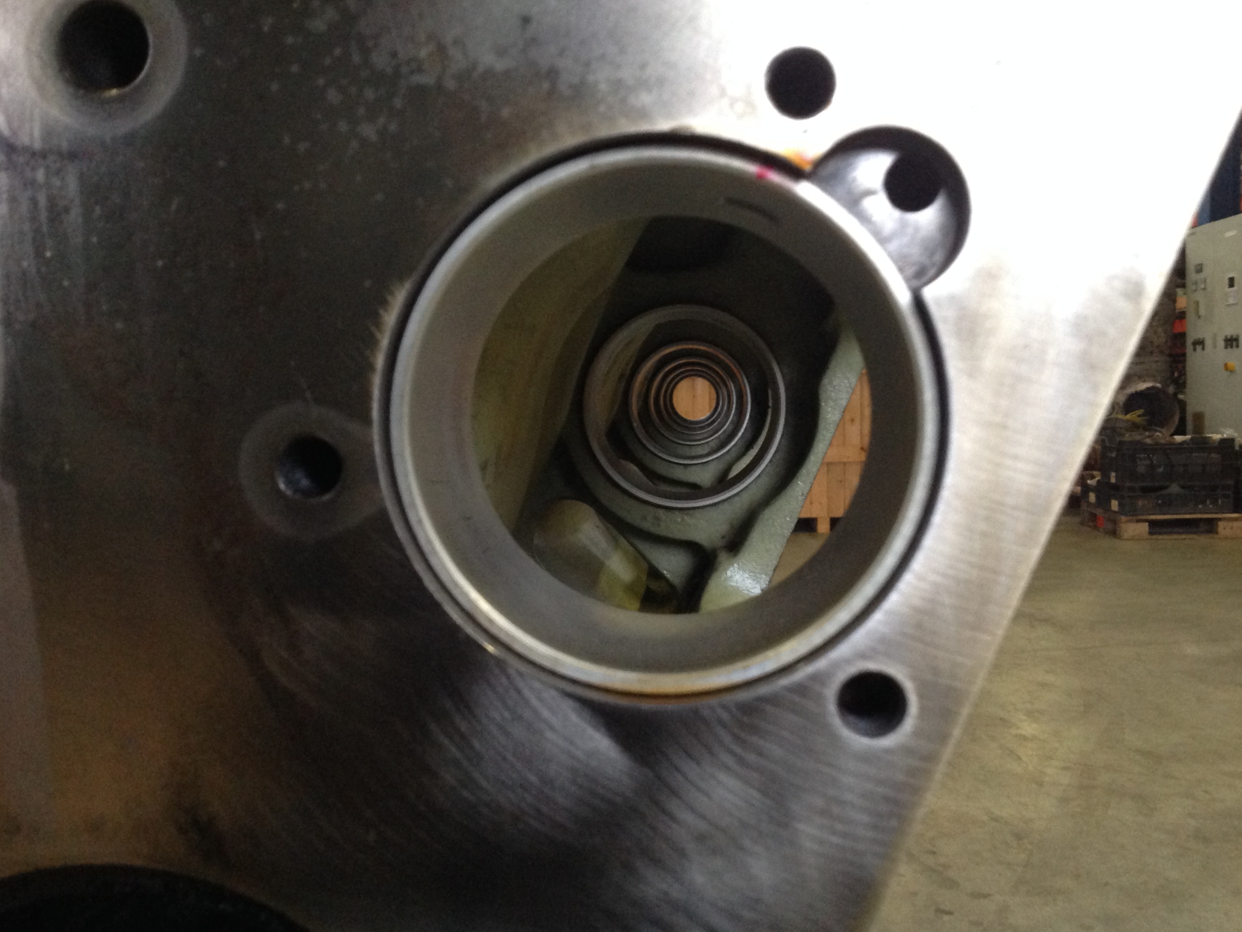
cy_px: 472
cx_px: 634
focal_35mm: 36
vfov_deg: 39.7
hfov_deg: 51.4
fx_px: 1292
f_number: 2.4
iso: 320
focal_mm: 4.28
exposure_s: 1/15
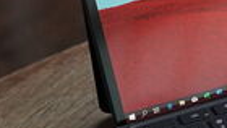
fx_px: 2048
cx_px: 405
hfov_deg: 6.2
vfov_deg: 3.6
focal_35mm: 340
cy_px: -23
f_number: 3.5
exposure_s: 1/320
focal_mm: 55
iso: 1600
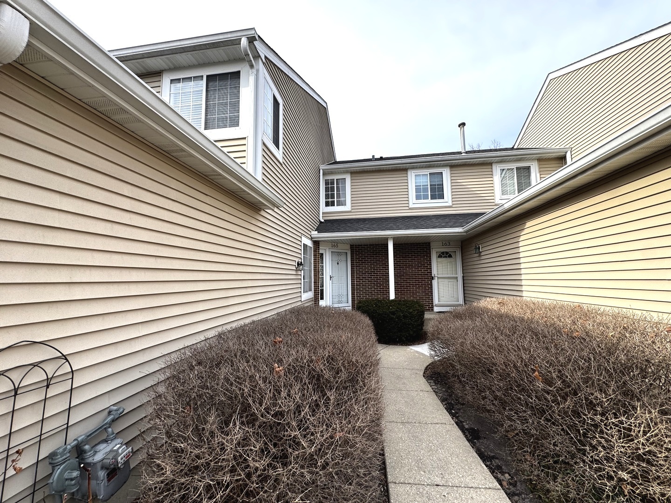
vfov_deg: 85.7
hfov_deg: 102.1
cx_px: 336
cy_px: 252
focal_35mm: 14
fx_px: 271
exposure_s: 1/529
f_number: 2.2
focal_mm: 2.22
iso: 40
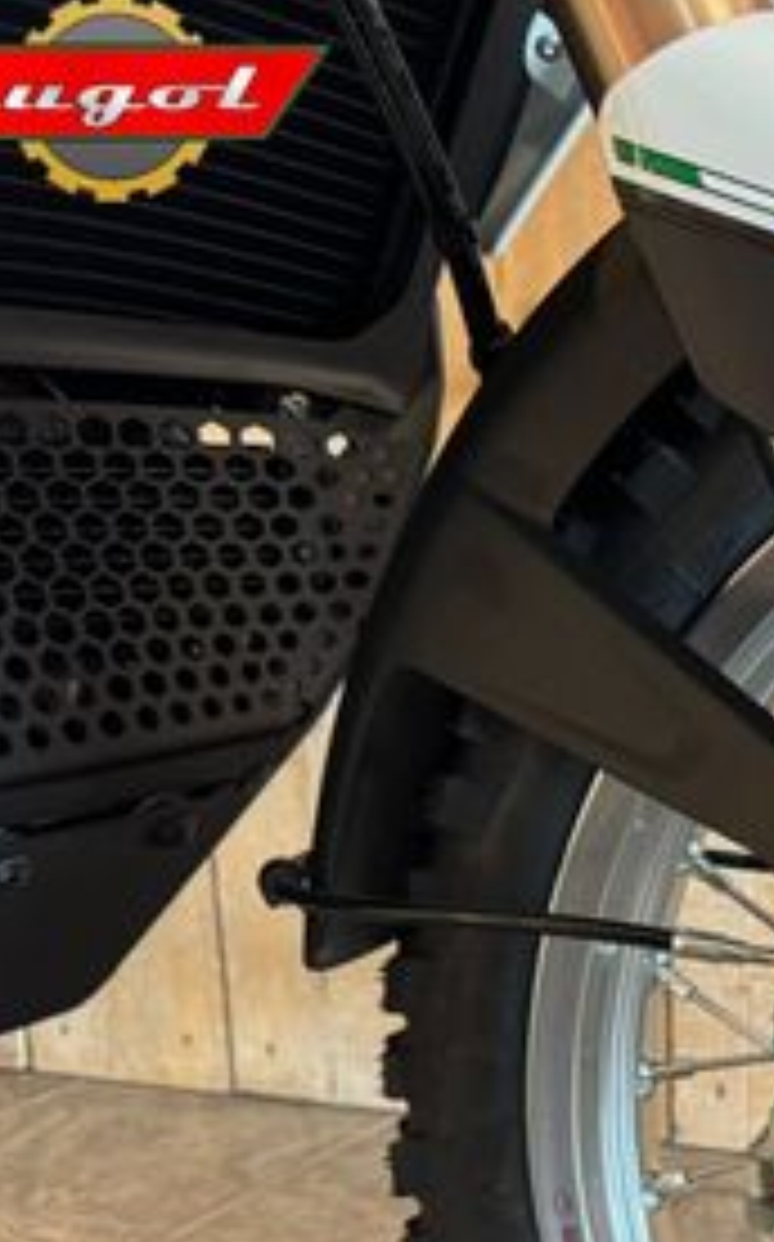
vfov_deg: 33.1
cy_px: 1071
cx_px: 1202
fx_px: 1995
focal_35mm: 59
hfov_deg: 19.0
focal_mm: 6.76
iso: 320
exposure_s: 1/49
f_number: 1.78
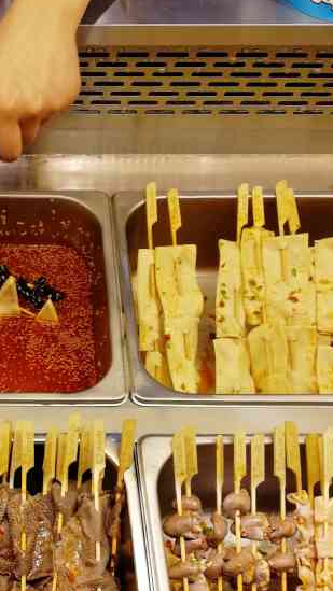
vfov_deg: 39.6
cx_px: -37
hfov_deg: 22.6
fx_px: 785
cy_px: 475
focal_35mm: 50
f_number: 2.2
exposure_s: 1/110
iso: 50
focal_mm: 3.95
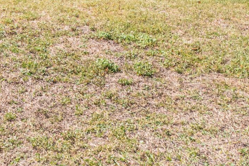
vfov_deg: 18.4
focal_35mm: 63
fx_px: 436
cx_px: -11
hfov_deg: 29.4
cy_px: -104
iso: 500
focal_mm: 10
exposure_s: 1/160
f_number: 14
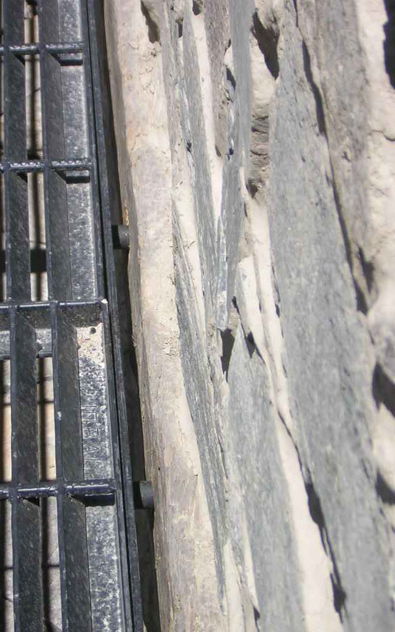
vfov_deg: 18.1
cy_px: 316
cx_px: 176
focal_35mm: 115
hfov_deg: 11.4
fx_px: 1980
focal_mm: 14.1
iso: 100
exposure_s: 1/372
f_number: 4.7
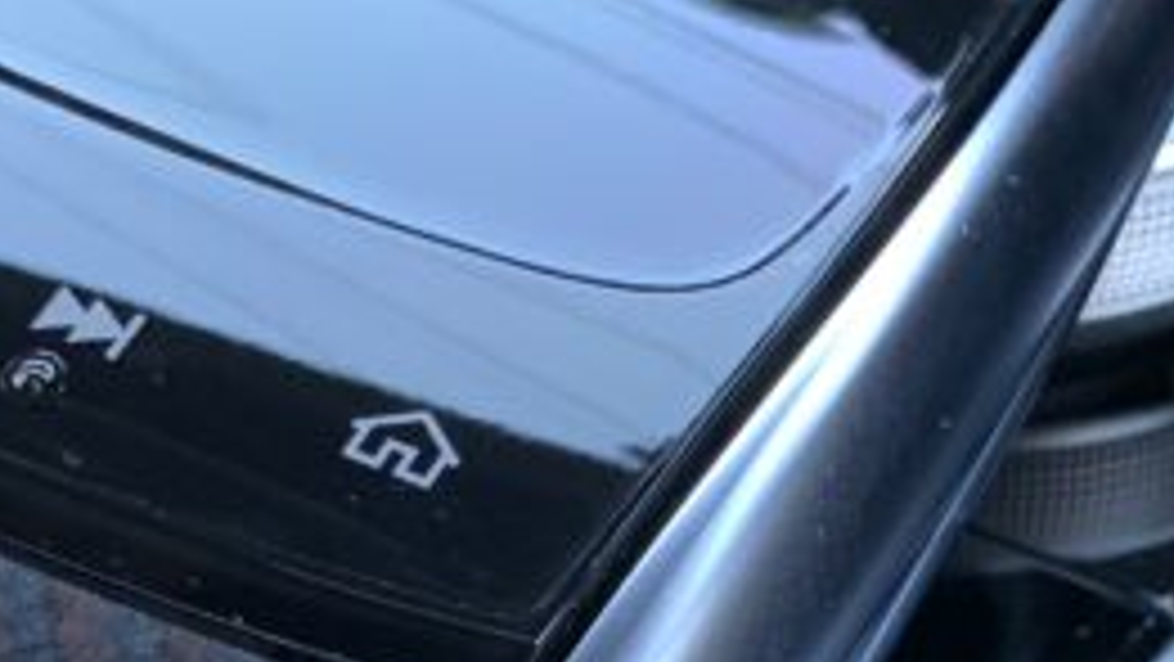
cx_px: 567
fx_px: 3456
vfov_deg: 10.5
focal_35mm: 111
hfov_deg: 19.3
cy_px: 1004
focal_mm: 4.25
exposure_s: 1/60
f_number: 1.8
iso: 100
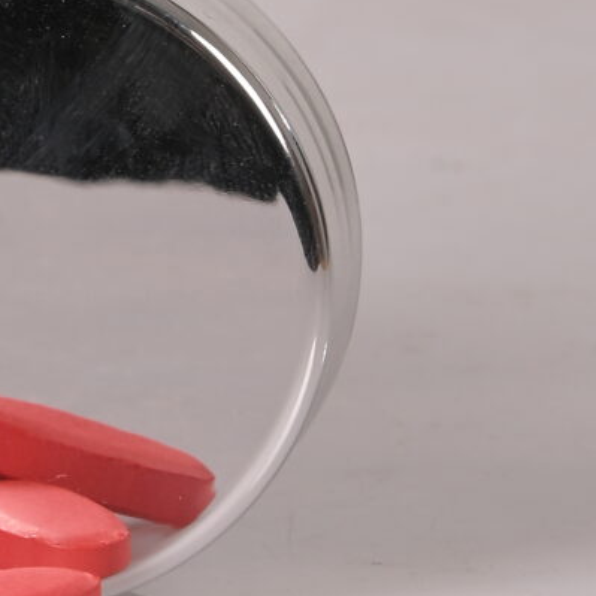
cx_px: -530
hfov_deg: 3.8
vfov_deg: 3.8
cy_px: -535
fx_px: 9019
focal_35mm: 463
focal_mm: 85
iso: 160
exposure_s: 1/125
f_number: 16
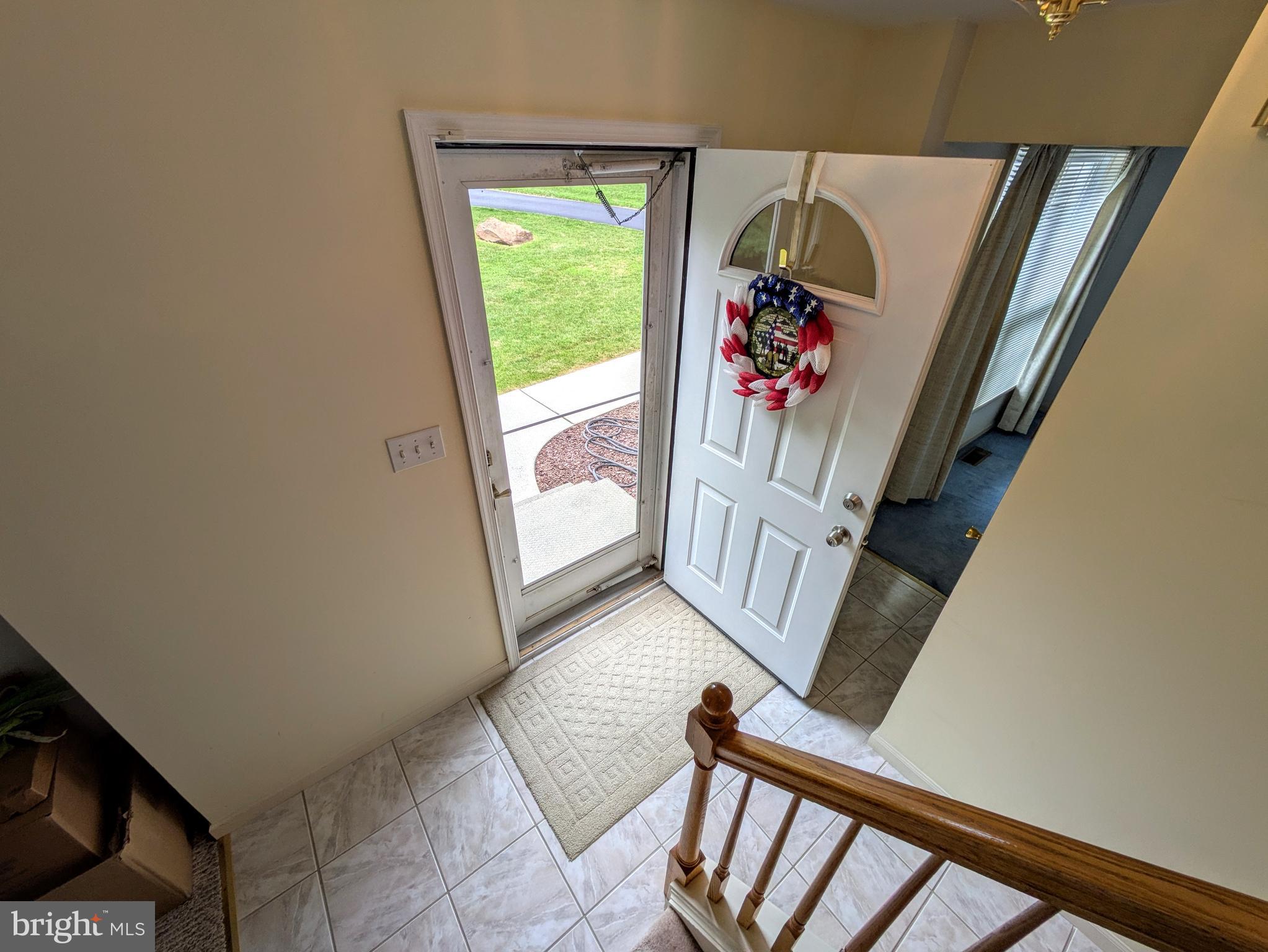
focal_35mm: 14
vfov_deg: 85.7
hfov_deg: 102.0
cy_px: 476
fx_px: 513
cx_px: 634
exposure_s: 1/235
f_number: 2.2
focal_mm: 1.83
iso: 45
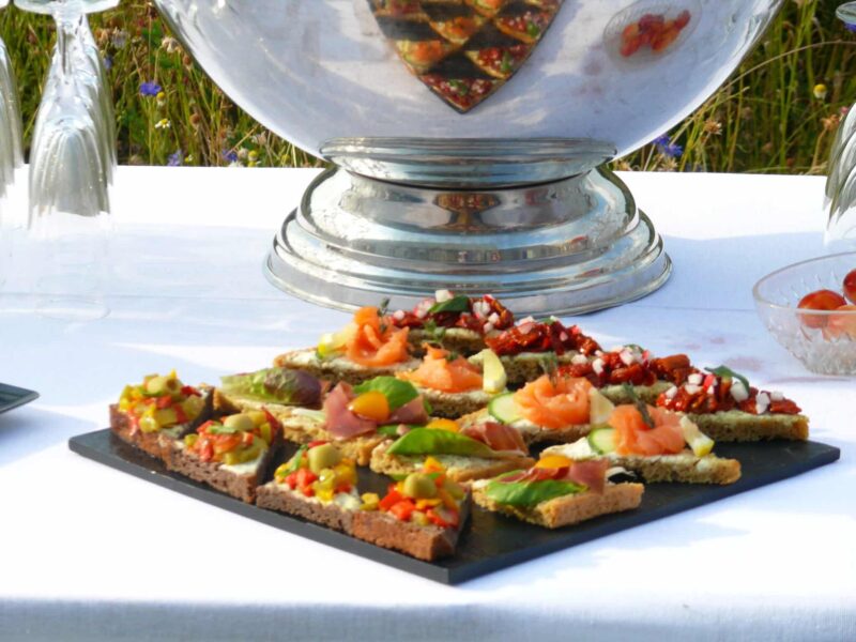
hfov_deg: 10.9
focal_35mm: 181
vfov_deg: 8.2
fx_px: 4476
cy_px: 321
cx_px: 428
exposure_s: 1/200
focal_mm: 38.3
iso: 100
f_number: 5.6
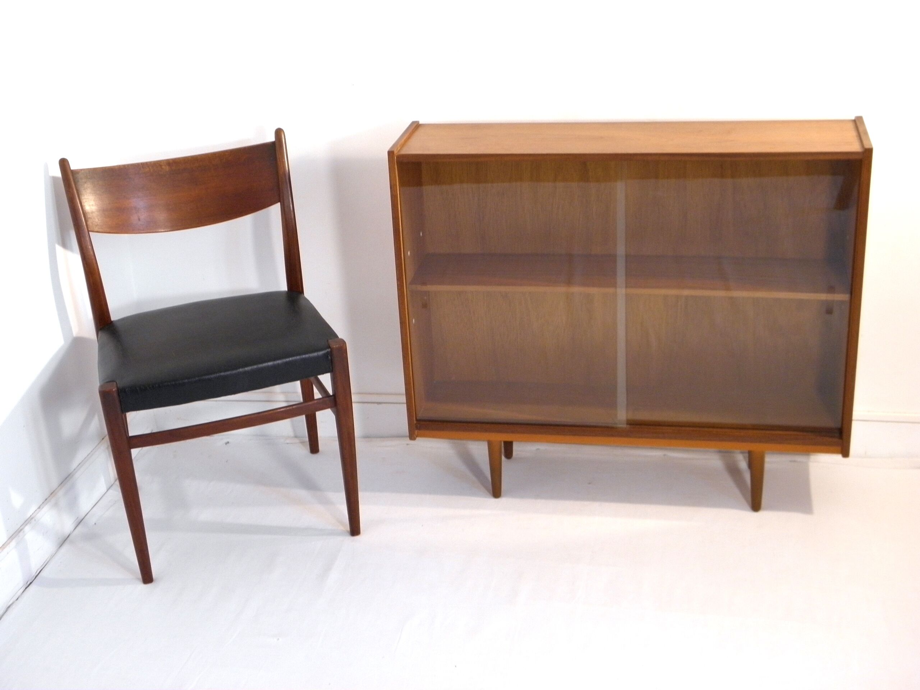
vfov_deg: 30.9
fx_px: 1249
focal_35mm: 47
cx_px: 460
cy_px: 345
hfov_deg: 40.4
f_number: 3.9
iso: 200
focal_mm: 8.6
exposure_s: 1/13
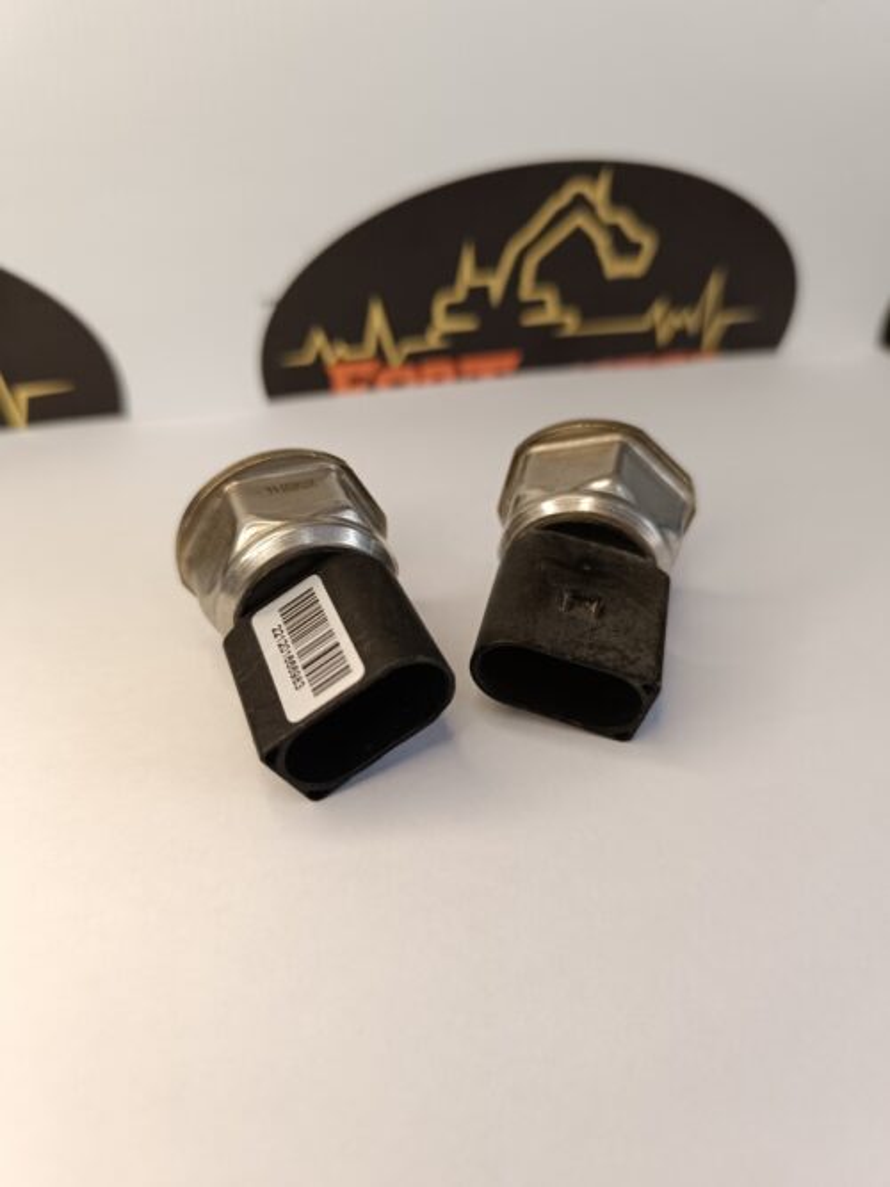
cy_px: 594
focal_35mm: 24
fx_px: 823
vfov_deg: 71.6
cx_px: 445
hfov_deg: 56.8
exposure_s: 1/120
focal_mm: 6.14
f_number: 1.65
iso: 247
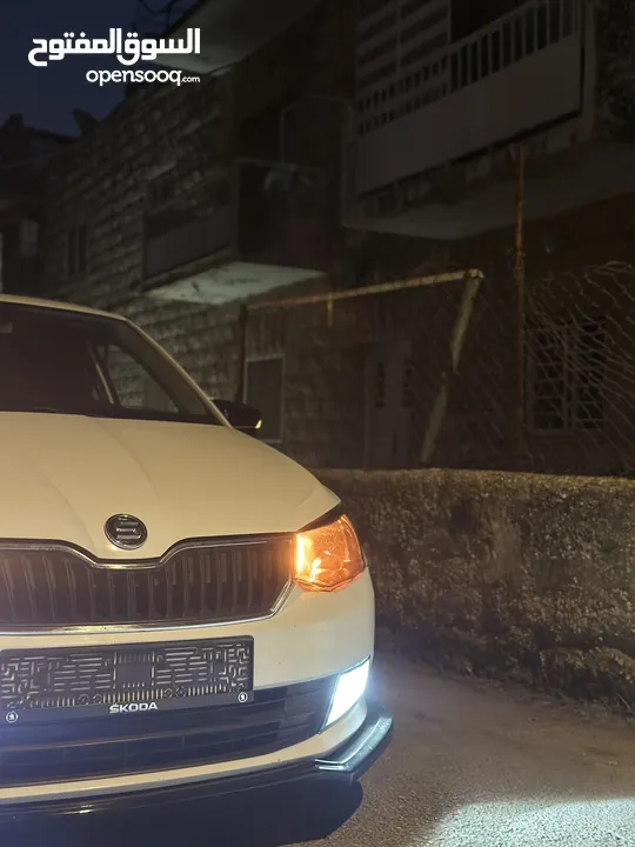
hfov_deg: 30.3
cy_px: 424
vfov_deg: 39.7
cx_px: 318
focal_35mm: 48
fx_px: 1174
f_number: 1.78
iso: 320
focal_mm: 6.86
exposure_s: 1/33
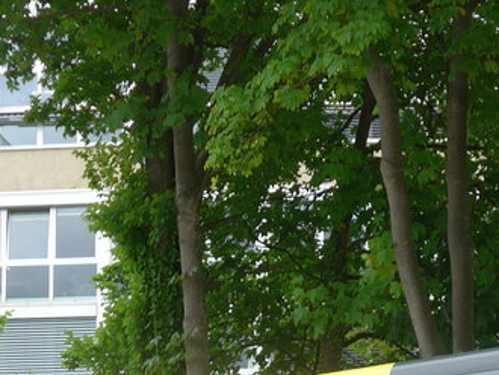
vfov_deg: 9.1
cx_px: 363
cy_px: 482
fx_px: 2308
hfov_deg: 12.3
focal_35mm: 160
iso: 80
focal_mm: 9
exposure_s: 1/400
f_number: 2.8
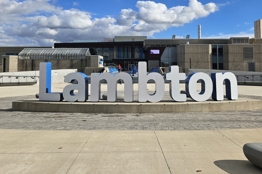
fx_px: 240
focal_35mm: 33
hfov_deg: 57.2
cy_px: 48
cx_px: 137
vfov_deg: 39.1
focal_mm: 5.4
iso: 25
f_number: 1.8
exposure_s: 1/3758
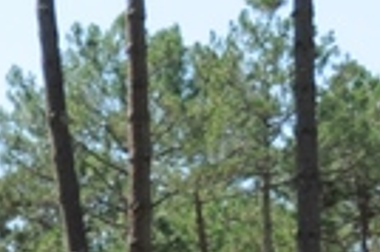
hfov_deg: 4.9
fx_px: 4122
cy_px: 660
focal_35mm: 391
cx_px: -902
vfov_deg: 3.4
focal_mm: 34
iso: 200
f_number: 7.1
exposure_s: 1/200
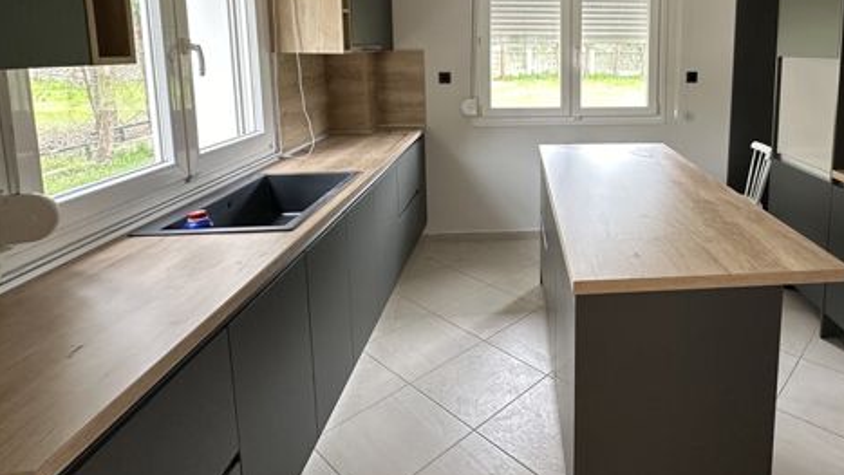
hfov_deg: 75.7
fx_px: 515
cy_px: 110
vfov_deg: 47.4
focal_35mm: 23
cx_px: 576
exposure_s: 1/99
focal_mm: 2.22
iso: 160
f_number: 2.2
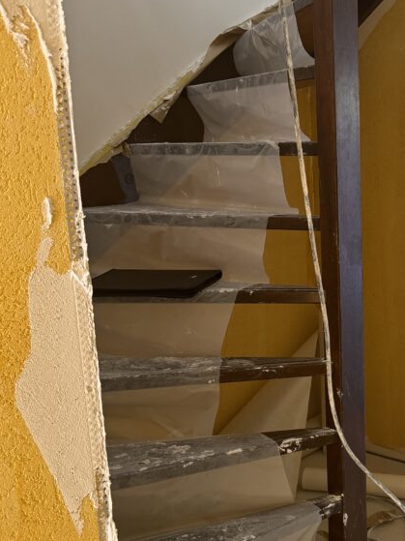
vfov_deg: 42.9
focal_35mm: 44
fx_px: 687
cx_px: 367
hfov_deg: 31.3
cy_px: 281
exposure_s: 1/50
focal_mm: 6.76
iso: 250
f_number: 1.78
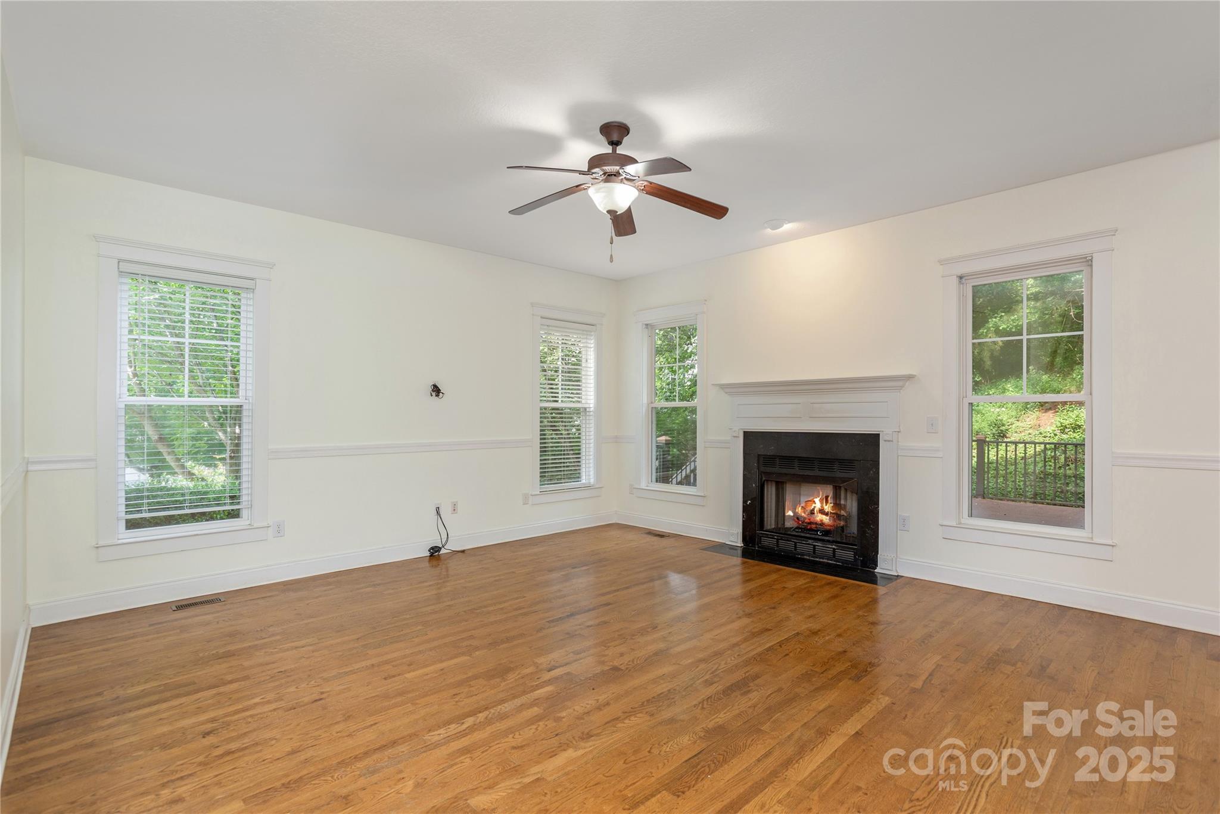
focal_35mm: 17
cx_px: 610
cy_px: 407
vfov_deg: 70.5
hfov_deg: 93.3
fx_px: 576
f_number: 7.1
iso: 320
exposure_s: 1/80
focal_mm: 17
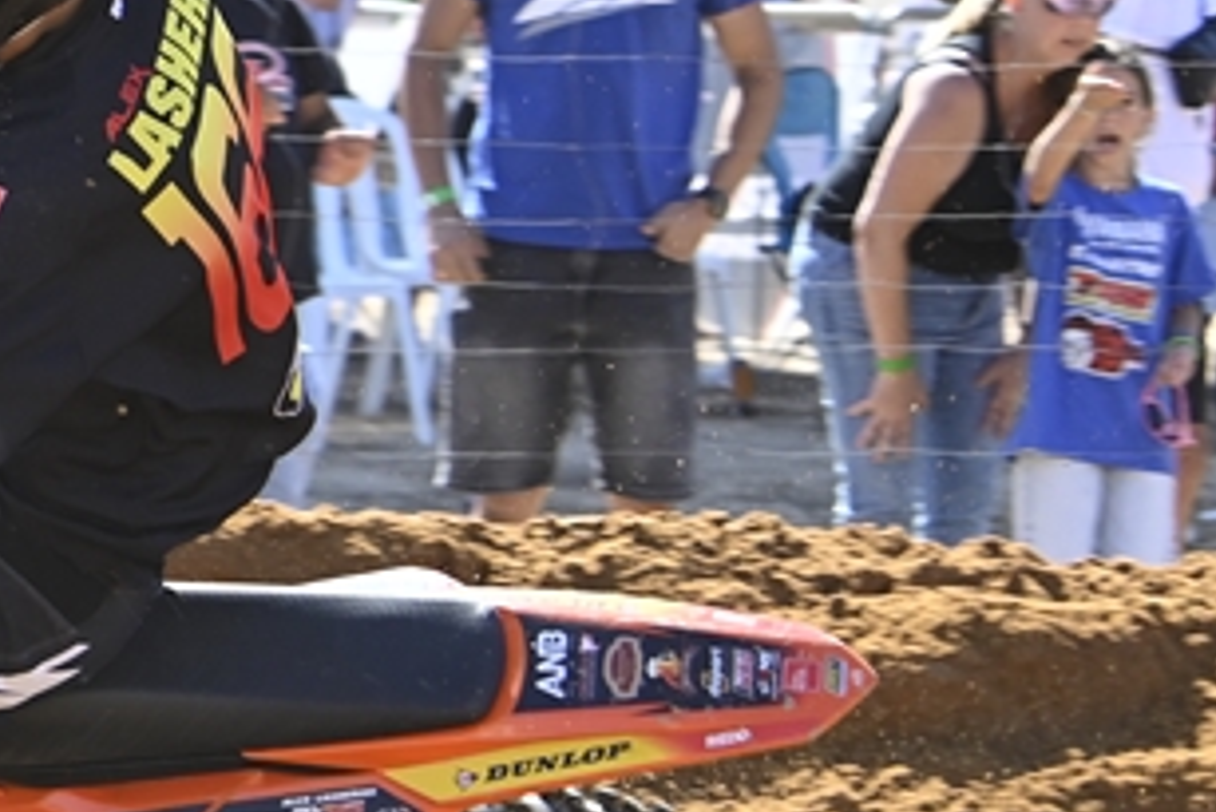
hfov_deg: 5.8
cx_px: -404
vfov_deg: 3.9
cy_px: 178
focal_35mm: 354
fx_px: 11962
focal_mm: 106
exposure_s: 1/1250
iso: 900
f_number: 5.3
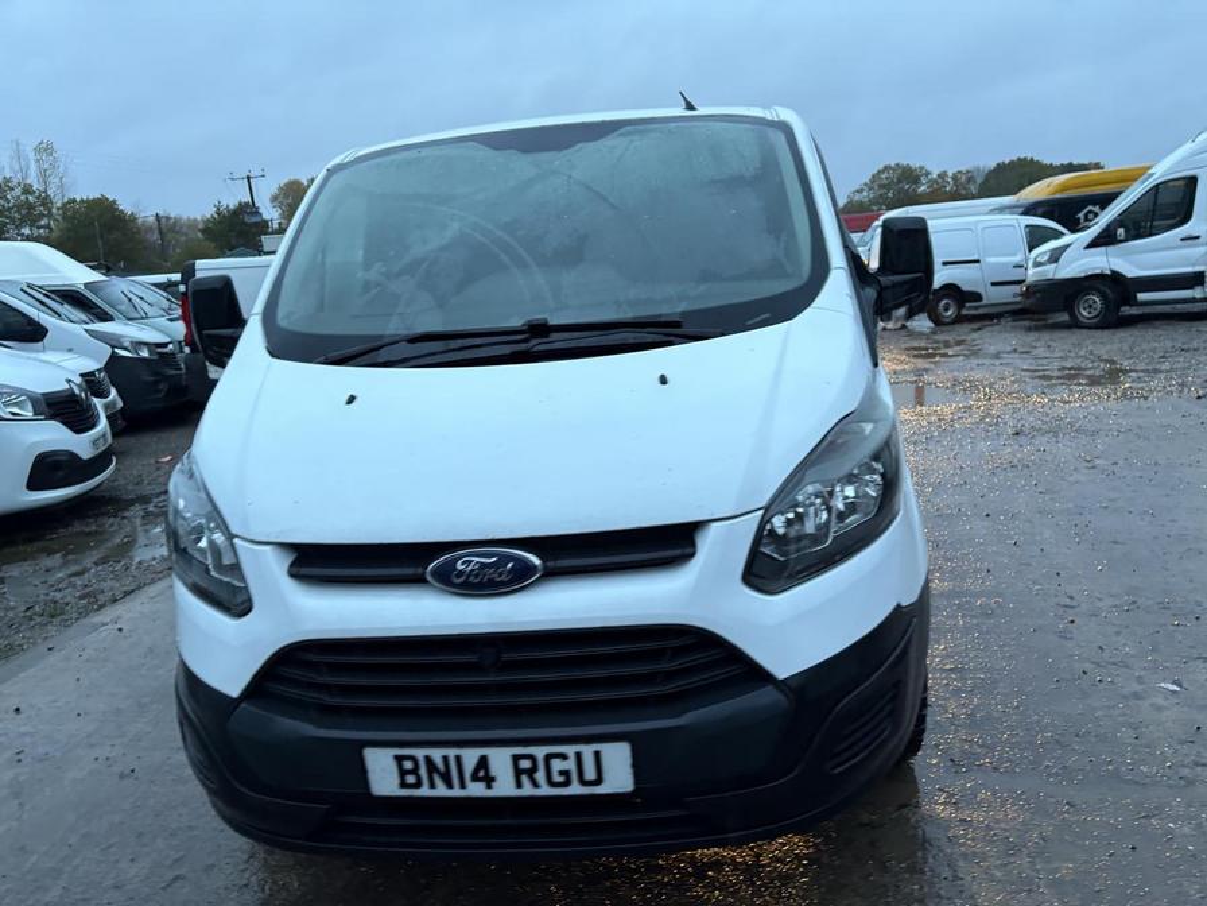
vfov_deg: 53.1
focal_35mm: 26
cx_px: 604
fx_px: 907
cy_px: 453
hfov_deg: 67.3
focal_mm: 5.96
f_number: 1.6
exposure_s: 1/60
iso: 200
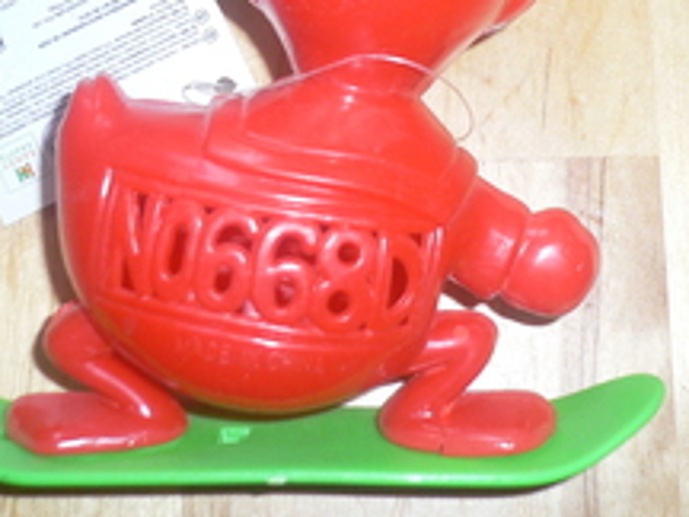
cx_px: 367
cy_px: 89
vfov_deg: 19.9
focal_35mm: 73
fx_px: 1453
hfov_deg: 26.7
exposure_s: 1/60
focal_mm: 5.8
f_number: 2.8
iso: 100
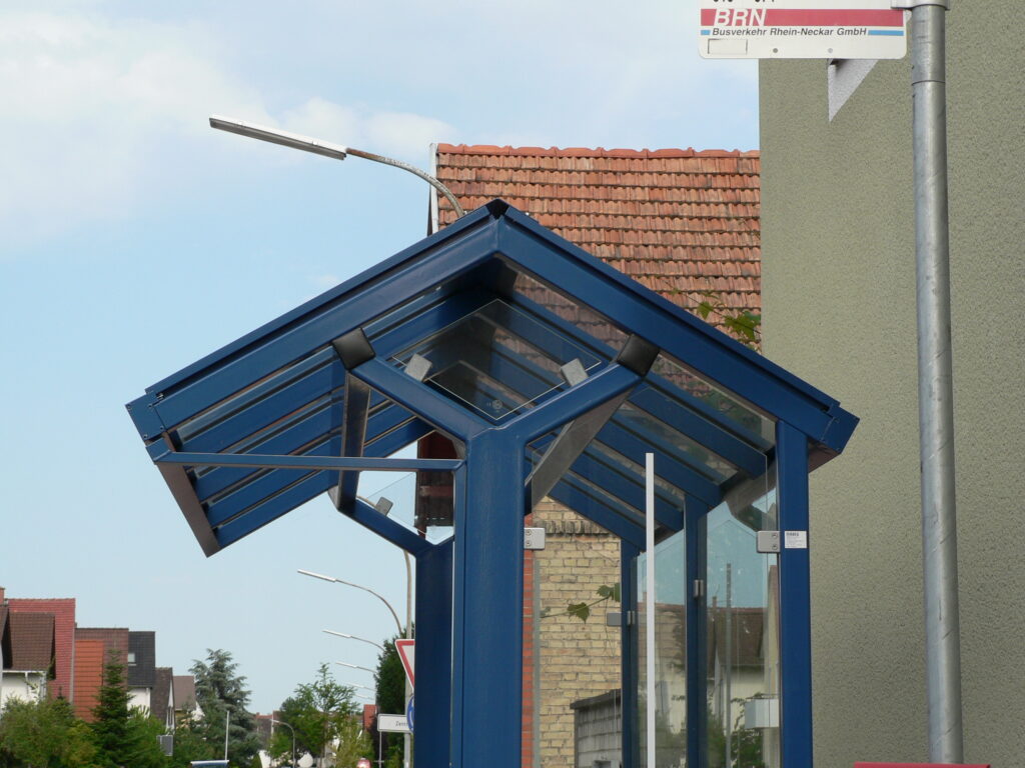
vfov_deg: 16.2
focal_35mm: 91
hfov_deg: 21.5
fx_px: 2695
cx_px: 512
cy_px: 384
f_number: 4.5
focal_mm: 15.2
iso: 80
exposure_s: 1/400
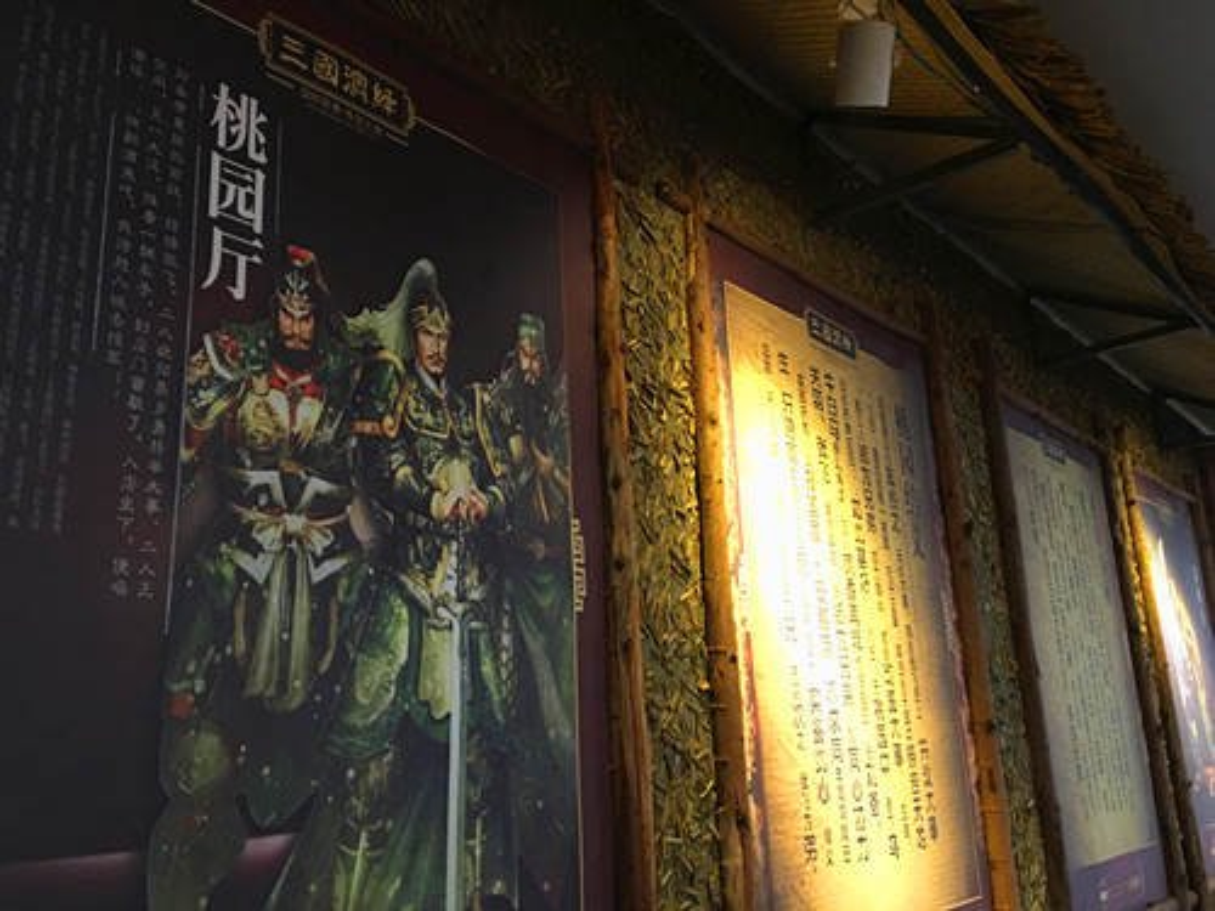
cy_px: 456
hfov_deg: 61.7
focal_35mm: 29
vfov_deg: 48.2
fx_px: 1018
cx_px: 608
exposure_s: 1/17
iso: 125
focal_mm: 4.15
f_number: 2.2
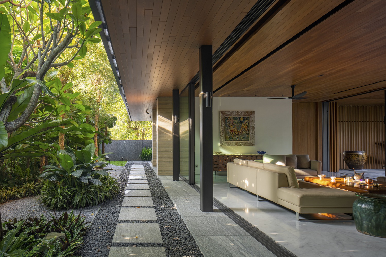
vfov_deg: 53.1
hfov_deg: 73.7
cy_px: 128
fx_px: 257
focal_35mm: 24
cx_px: 193
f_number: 8
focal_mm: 24
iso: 200
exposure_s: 1/10
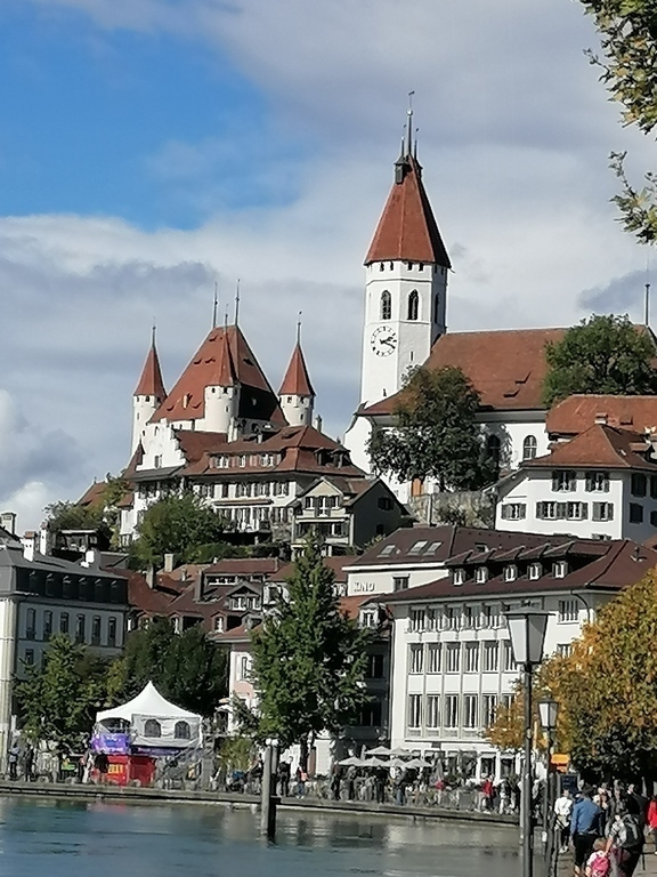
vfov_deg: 14.9
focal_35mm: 132
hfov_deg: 11.2
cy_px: 438
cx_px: 328
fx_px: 3340
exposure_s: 1/2283
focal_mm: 4.75
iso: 50
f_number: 1.8
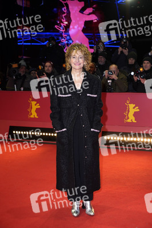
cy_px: 114
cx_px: 76
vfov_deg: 39.6
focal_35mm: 50
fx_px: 317
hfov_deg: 26.9
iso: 640
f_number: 5.6
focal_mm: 50
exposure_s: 1/160
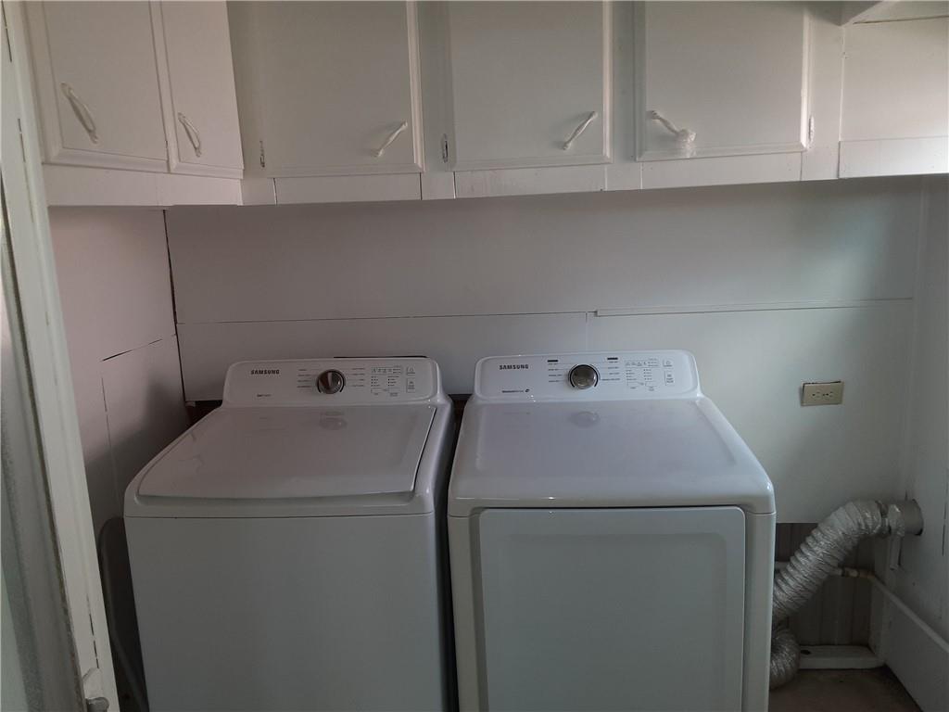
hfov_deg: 65.3
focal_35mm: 27
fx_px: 740
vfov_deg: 51.4
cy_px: 356
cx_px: 474
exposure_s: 1/60
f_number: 1.9
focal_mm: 2.91
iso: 80
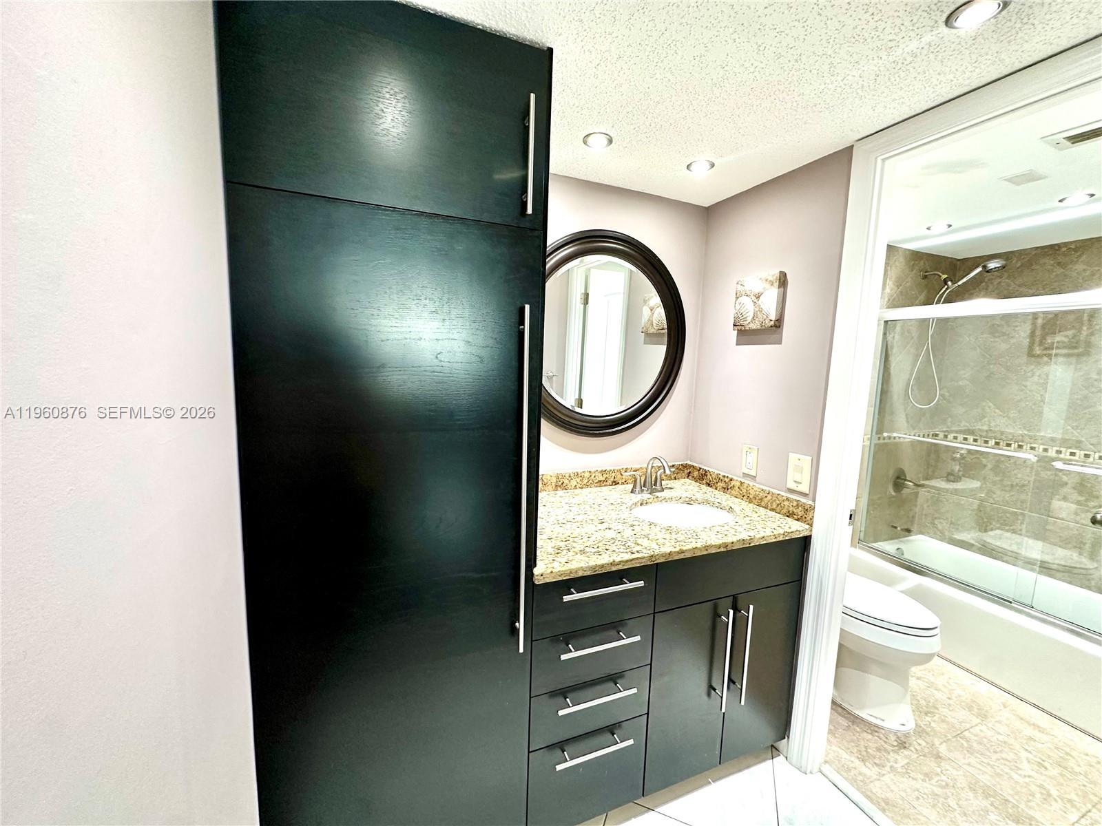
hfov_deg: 102.1
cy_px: 413
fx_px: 446
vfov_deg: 85.7
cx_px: 551
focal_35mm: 14
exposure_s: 1/60
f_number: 2.2
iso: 250
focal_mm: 2.22
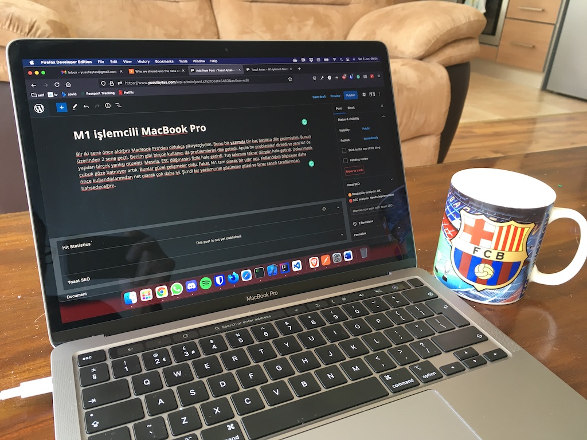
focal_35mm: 29
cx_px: 294
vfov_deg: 48.2
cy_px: 220
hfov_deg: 61.7
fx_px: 492
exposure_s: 1/33
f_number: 2.2
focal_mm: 4.15
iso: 40
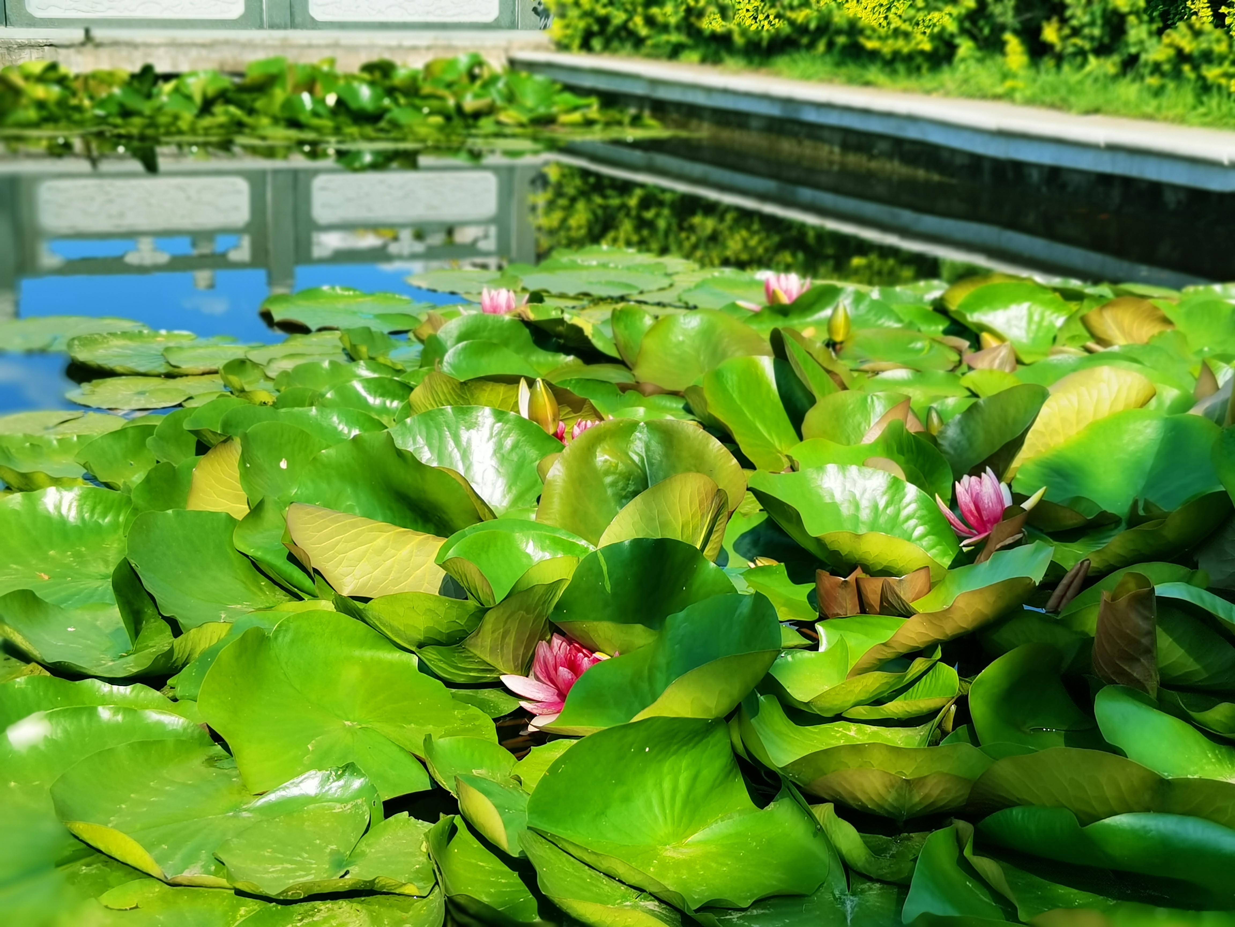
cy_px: 464
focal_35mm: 49
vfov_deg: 29.7
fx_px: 1748
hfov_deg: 38.9
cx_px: 618
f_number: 4
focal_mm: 5.58
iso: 50
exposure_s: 1/1353
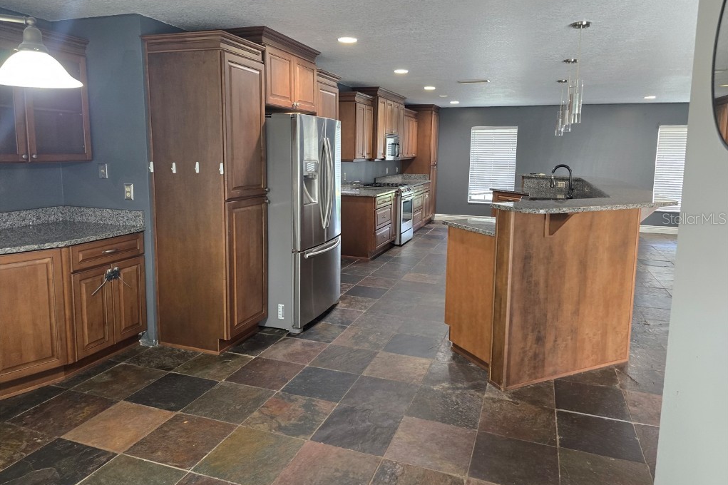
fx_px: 485
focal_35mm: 24
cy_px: 218
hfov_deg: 73.8
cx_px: 364
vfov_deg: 53.0
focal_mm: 6.3
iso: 640
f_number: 1.7
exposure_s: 1/60
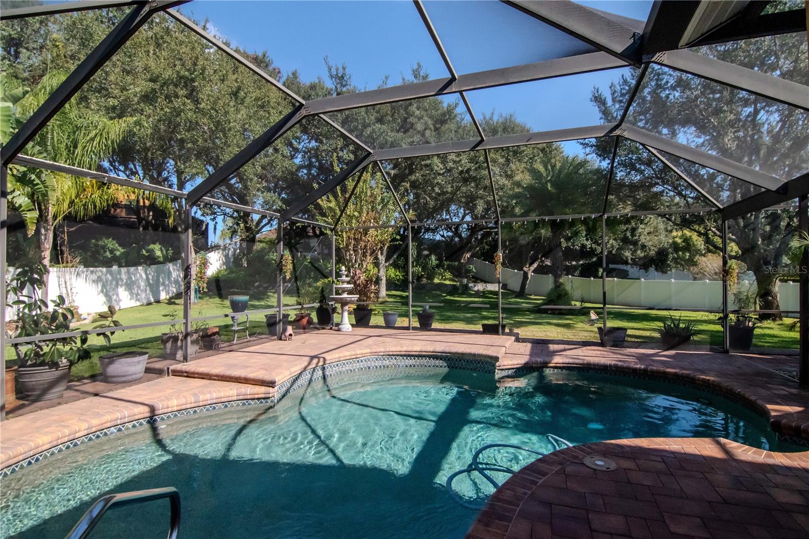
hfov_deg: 95.0
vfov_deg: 72.0
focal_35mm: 16
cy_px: 270
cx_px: 404
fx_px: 371
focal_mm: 11
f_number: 7.1
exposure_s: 1/4000
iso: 2000
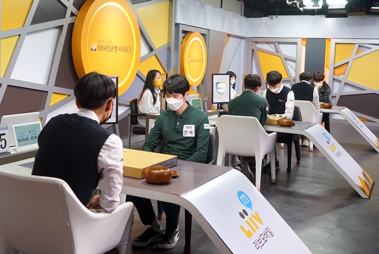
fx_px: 327
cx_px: 190
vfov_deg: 42.4
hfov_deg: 60.2
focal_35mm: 31
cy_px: 127
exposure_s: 1/50
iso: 800
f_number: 4
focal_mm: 31
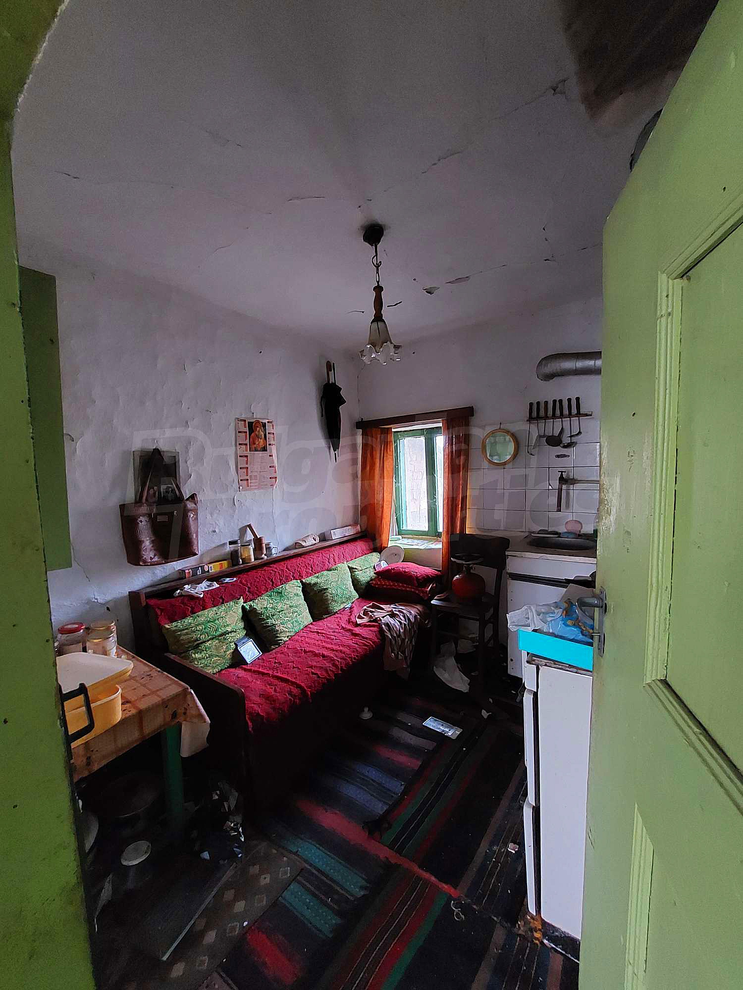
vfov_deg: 106.2
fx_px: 372
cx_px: 372
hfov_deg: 89.9
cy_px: 495
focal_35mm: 13
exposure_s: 1/25
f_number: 2.2
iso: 640
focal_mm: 1.74
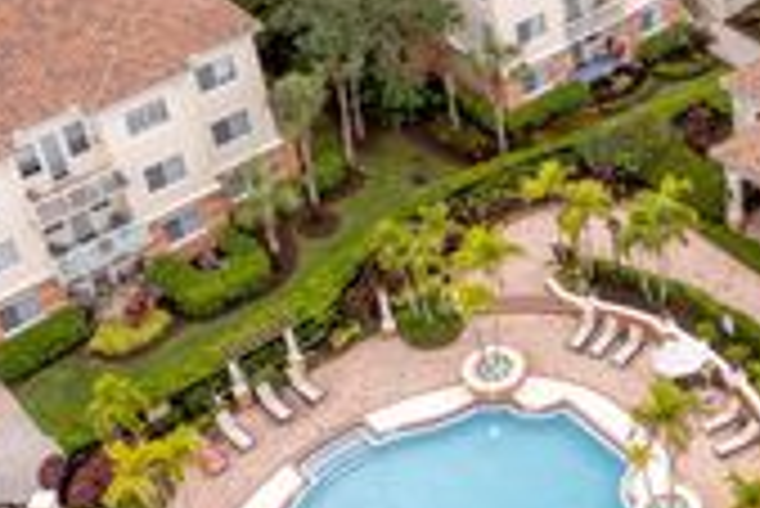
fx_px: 1373
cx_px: 733
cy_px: 227
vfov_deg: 21.0
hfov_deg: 29.2
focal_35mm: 65
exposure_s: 1/1250
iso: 100
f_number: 2.8
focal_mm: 8.38
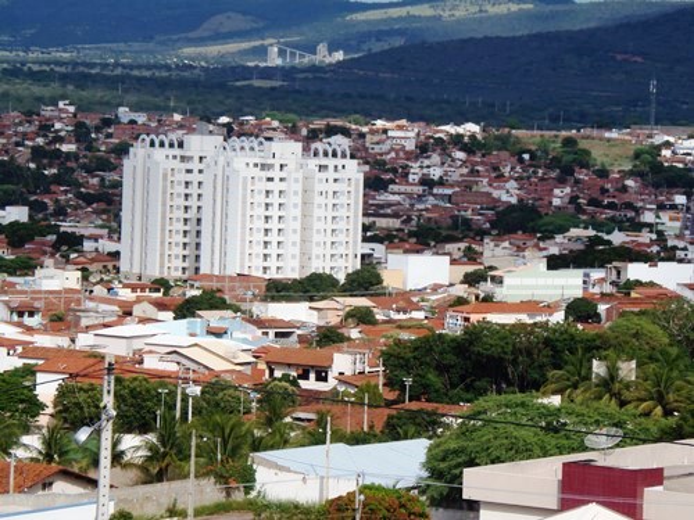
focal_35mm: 184
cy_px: 260
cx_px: 347
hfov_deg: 10.7
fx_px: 3689
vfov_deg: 8.1
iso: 64
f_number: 4.9
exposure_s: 1/500
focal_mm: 34
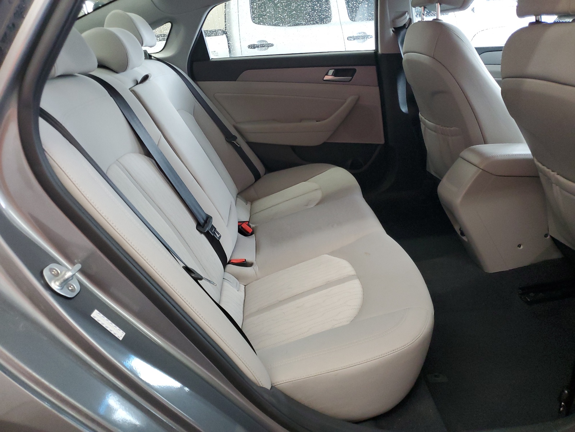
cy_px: 216
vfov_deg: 53.1
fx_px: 432
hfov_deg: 67.3
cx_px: 288
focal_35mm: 26
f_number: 1.5
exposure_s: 1/60.2
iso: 260
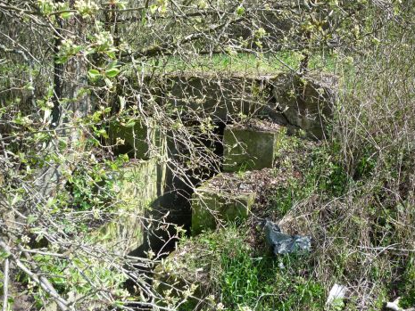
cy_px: 157
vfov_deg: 43.0
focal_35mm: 33
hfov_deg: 55.3
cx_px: 205
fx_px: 396
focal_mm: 5.2
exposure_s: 1/200
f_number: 4
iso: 100
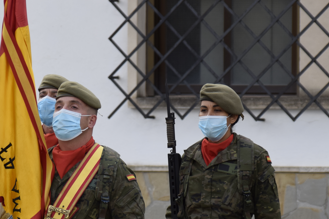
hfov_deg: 3.5
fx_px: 5337
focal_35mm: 584
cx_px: 137
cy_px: 167
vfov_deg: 2.4
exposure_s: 1/500
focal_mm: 185
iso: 400
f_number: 6
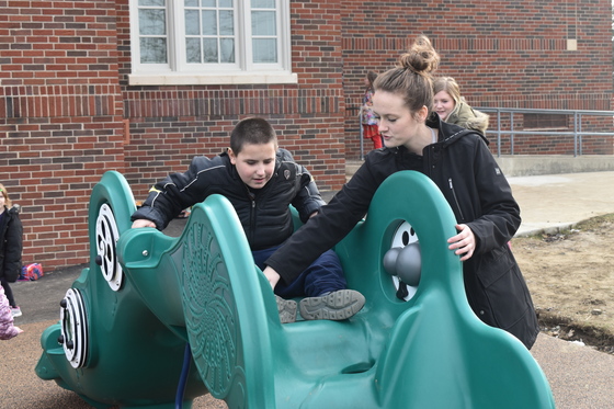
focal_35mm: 60
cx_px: 307
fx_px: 1023
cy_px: 204
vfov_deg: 22.6
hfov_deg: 33.4
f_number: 7.1
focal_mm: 40
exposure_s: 1/200
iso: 400
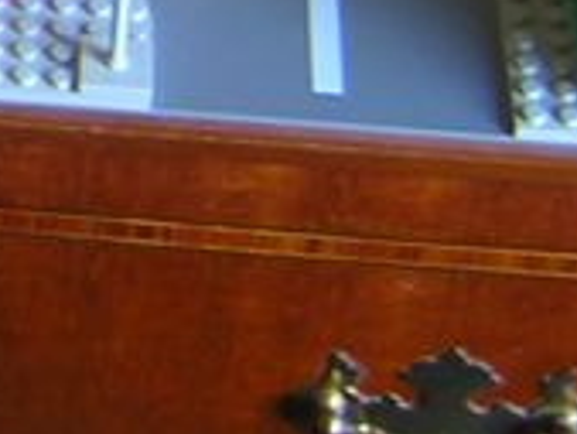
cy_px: -581
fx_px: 2836
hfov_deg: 11.0
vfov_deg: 8.1
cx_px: -406
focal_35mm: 170
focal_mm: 4.7
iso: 100
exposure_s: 1/8.4
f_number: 2.6
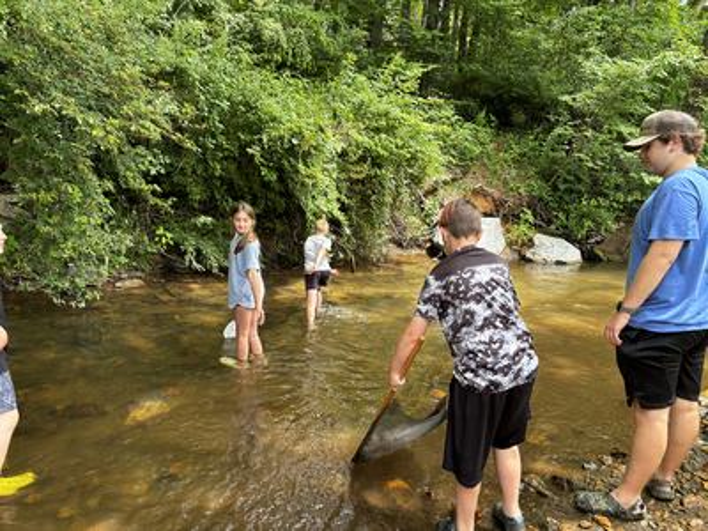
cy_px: 266
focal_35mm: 26
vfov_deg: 53.1
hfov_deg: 67.3
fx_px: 532
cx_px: 354
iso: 50
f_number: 1.6
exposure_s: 1/121
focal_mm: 5.96
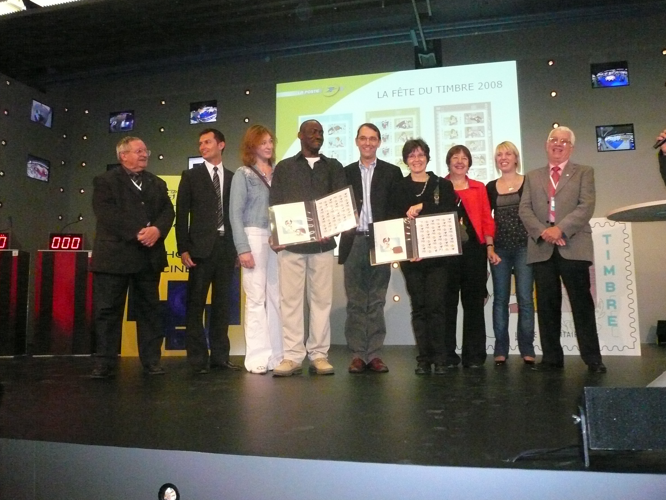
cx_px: 333
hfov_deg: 60.0
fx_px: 577
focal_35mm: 30
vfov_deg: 46.8
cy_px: 244
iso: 800
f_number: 2.8
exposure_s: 1/160
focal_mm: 4.7
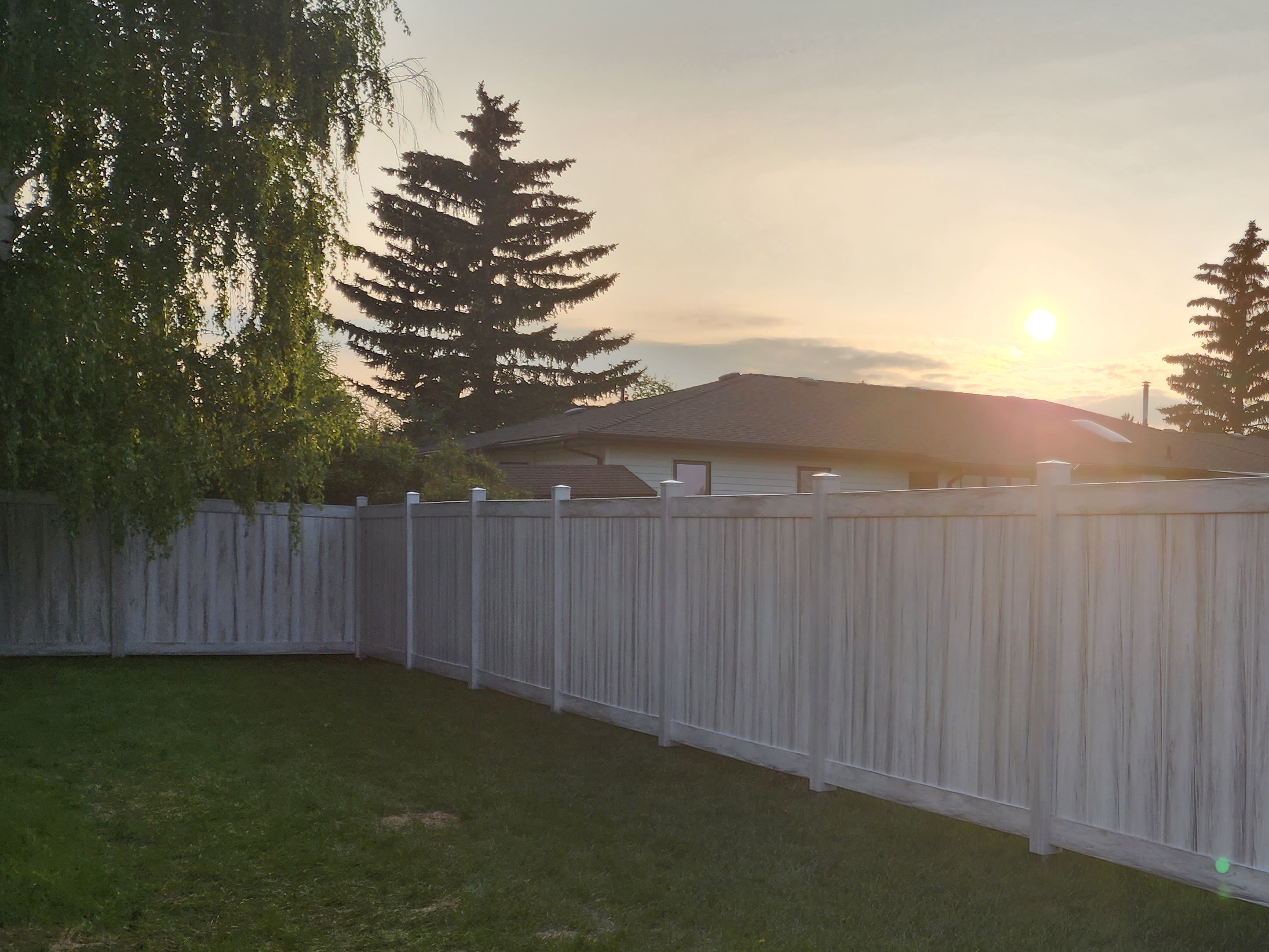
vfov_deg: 34.2
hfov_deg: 41.3
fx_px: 1540
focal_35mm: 42
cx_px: 1139
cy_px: 603
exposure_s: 1/777
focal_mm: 6.4
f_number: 1.8
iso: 12
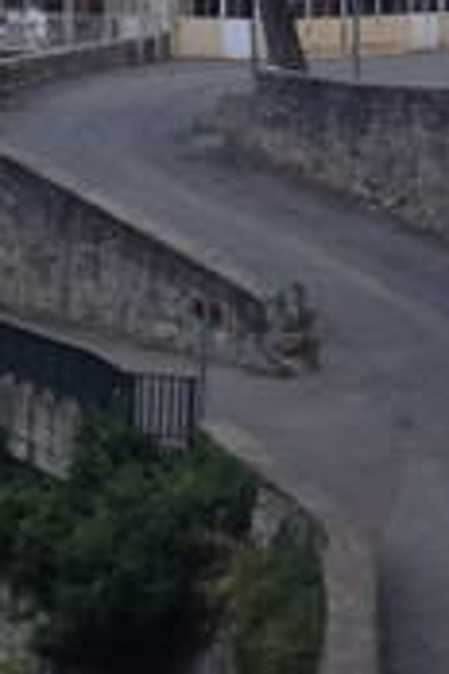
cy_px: -318
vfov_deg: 8.0
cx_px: 608
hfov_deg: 5.4
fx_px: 4714
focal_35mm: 252
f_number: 2.4
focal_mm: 4.12
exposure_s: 1/30
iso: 50
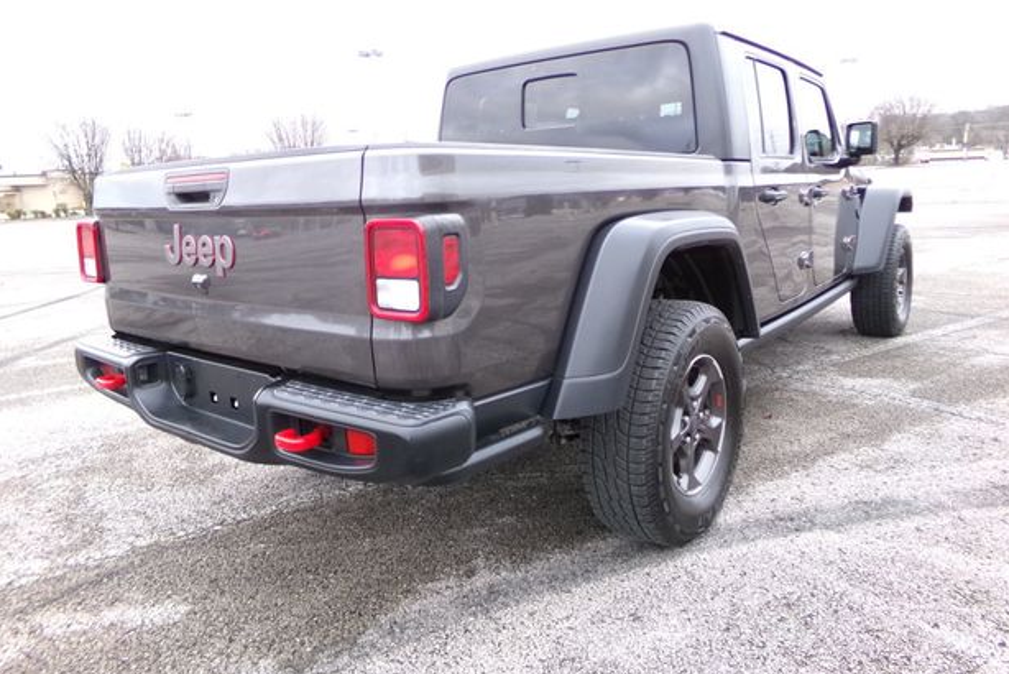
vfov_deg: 49.4
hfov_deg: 69.4
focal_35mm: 26
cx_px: 498
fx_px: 729
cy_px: 288
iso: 200
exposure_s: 1/25
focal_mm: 4.3
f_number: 3.7
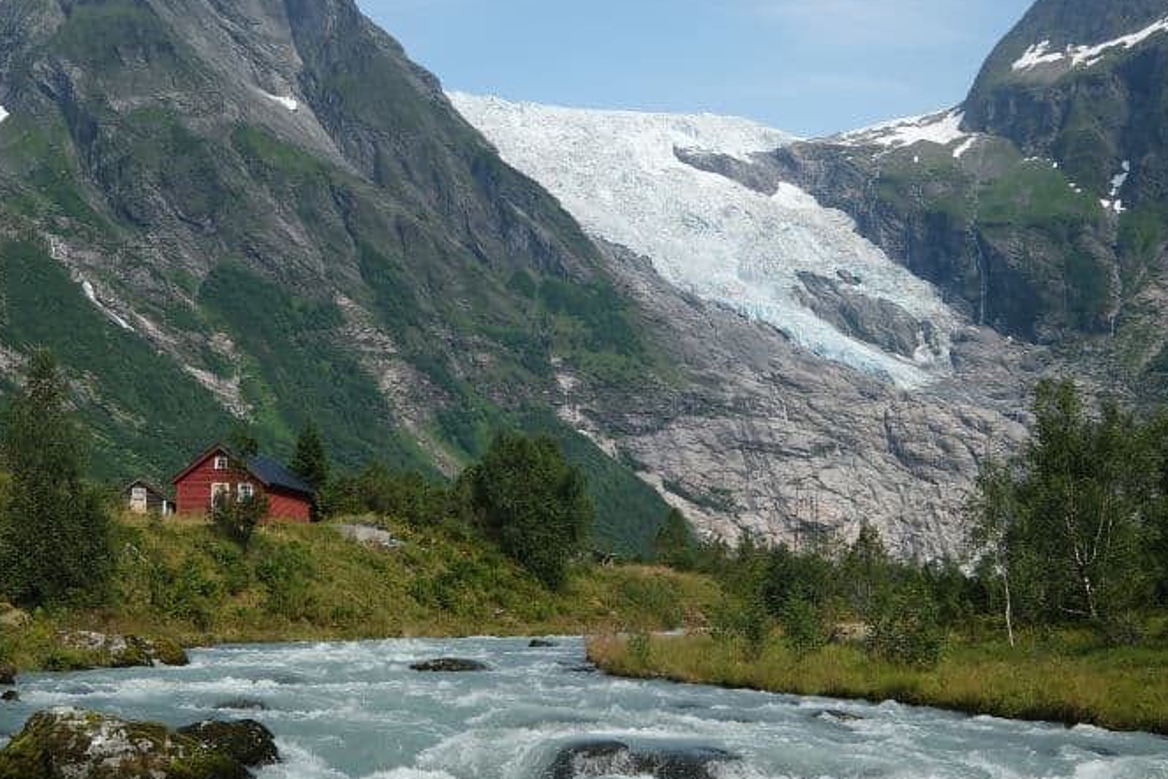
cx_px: 557
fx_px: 1655
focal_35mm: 51
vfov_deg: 26.5
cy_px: 420
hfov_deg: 38.9
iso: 320
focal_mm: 21.9
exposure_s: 1/125
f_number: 7.1
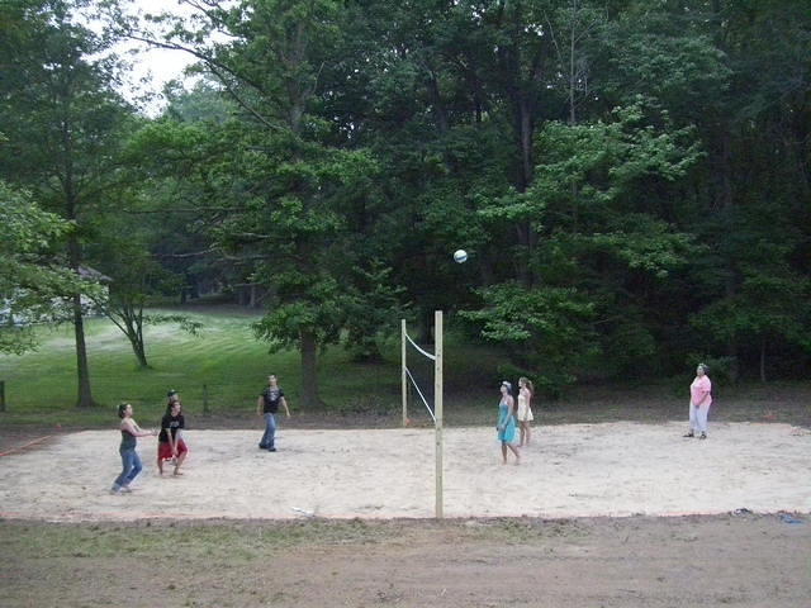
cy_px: 304
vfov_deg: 39.7
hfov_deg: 51.4
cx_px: 406
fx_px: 843
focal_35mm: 36
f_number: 2.7
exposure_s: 1/250
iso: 800
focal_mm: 6
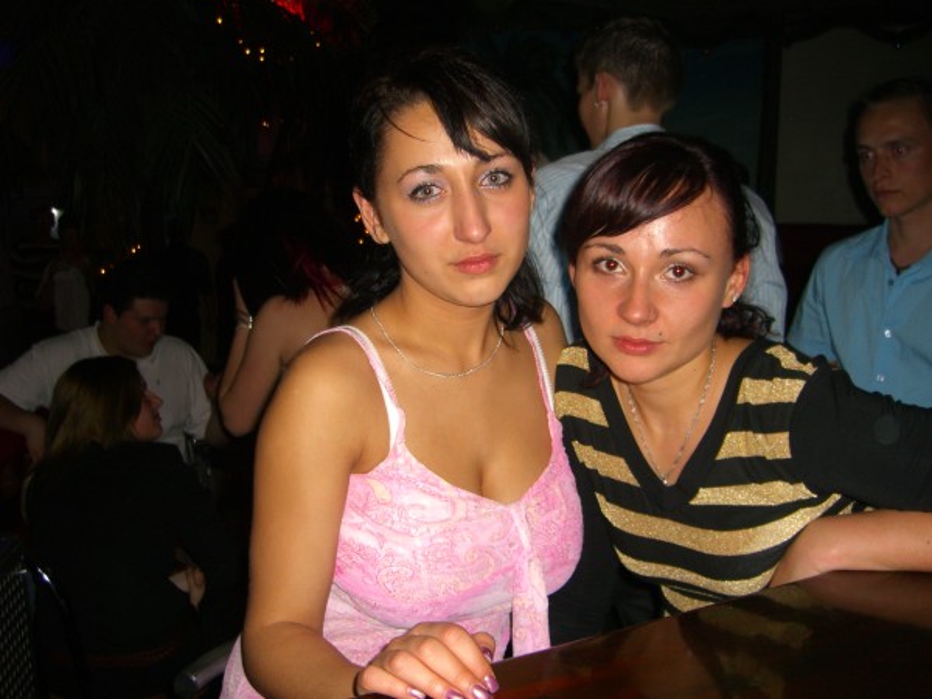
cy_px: 350
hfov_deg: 49.0
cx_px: 466
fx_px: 1023
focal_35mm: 38
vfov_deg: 37.7
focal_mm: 7.9
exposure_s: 1/60
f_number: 2.8
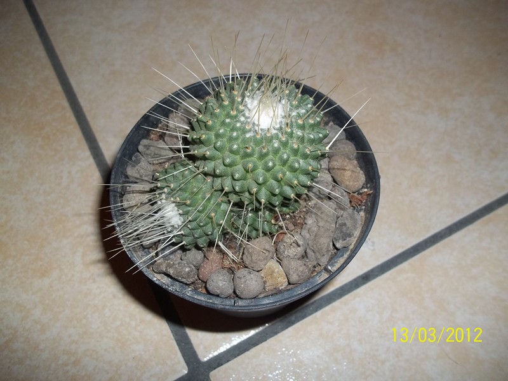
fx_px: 470
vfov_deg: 44.2
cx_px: 254
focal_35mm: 32
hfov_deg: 56.8
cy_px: 190
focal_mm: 5.7
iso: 64
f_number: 2.9
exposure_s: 1/30
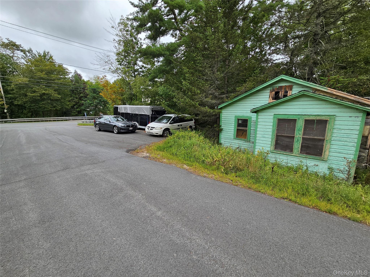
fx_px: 139
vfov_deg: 89.9
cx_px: 185
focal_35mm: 13
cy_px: 138
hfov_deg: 106.2
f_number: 2.2
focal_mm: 2.2
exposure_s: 1/765
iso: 64
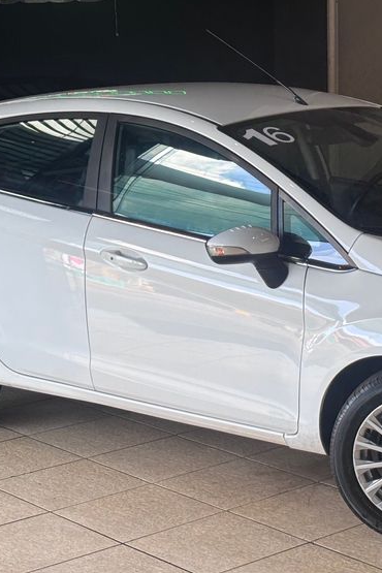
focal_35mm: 93
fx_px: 1480
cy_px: 219
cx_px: 313
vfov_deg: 21.9
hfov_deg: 14.6
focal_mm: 5.96
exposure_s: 1/120
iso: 50
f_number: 1.6
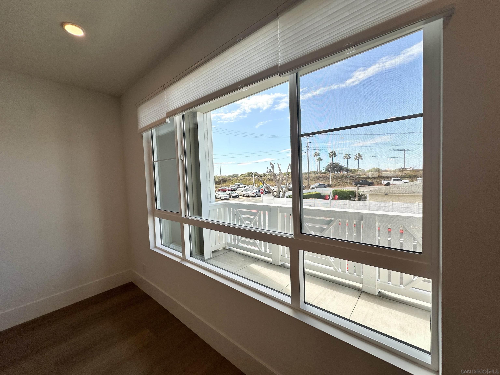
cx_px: 250
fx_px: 202
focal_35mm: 14
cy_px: 188
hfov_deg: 102.1
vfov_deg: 85.7
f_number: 2.2
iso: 40
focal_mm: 2.22
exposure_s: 1/875
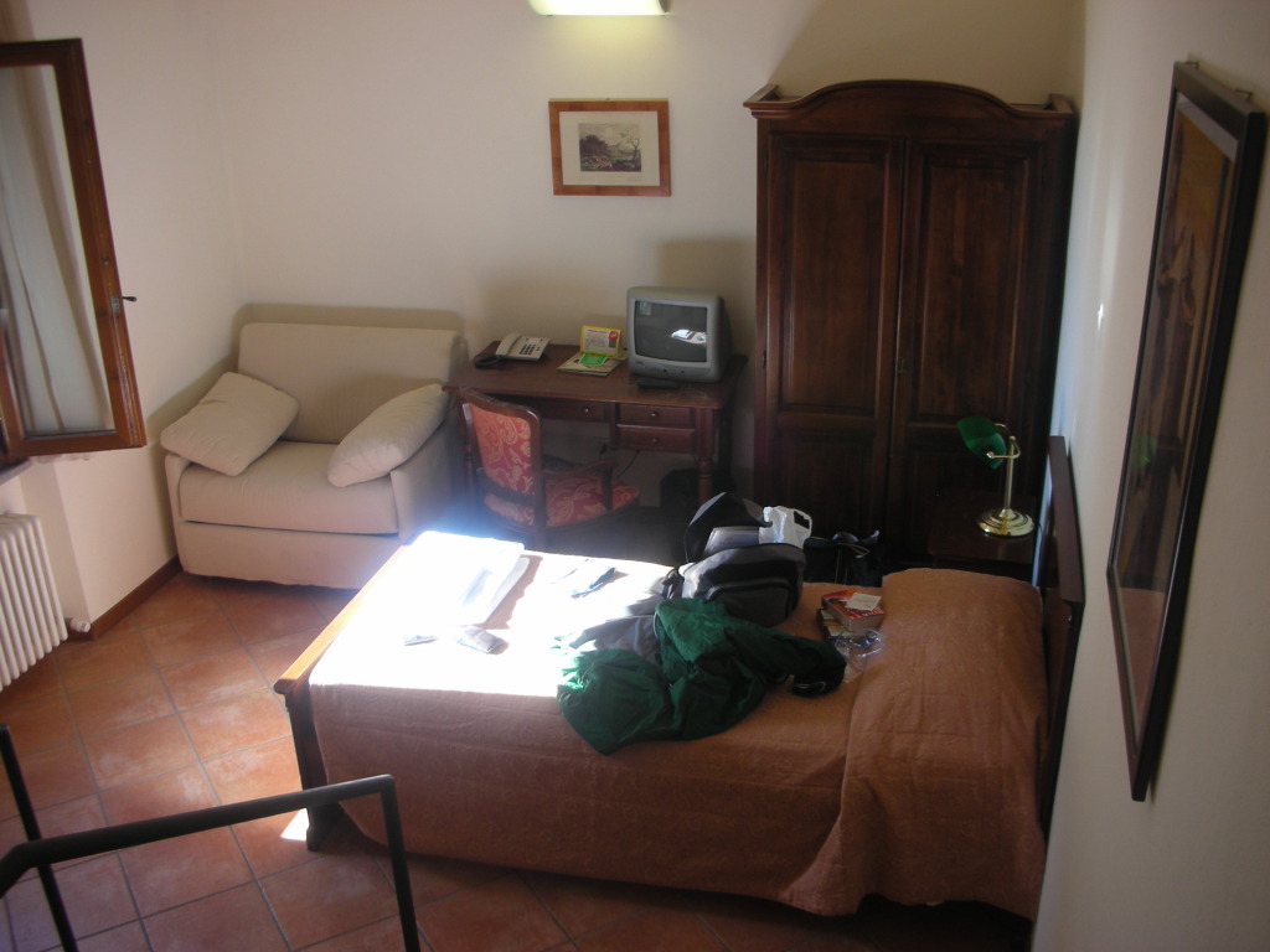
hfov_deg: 52.6
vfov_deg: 40.7
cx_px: 635
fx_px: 1284
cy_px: 476
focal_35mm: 35
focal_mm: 5.8
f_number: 3
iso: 50
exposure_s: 1/38.5
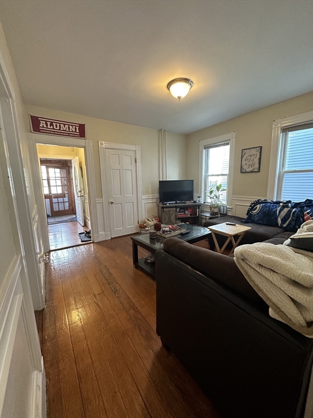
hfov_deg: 85.7
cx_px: 156
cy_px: 209
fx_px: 169
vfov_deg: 102.1
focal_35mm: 14
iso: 400
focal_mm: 2.22
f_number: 2.2
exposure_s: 1/60
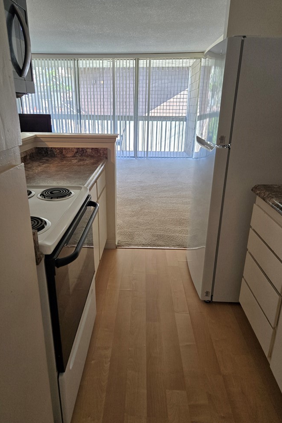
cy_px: 212
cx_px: 129
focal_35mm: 25
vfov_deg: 71.5
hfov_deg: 51.2
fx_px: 294
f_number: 1.8
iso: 200
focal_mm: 5.4
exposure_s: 1/120
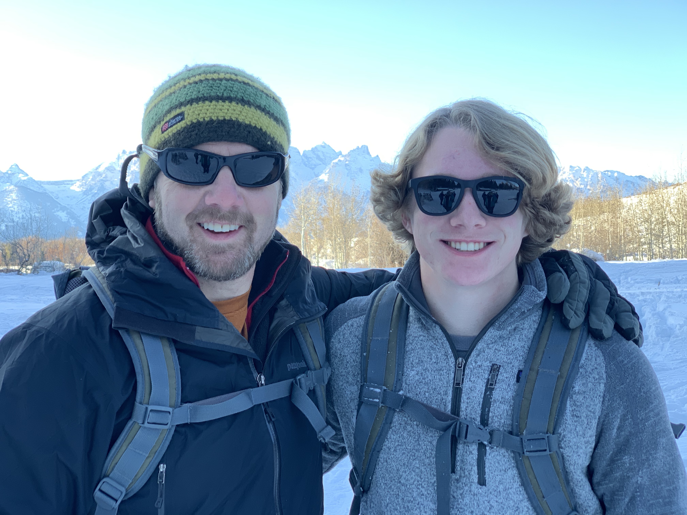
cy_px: 258
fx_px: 1032
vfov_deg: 28.0
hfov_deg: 36.8
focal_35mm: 52
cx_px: 344
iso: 32
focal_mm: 6
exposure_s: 1/122
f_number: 2.4
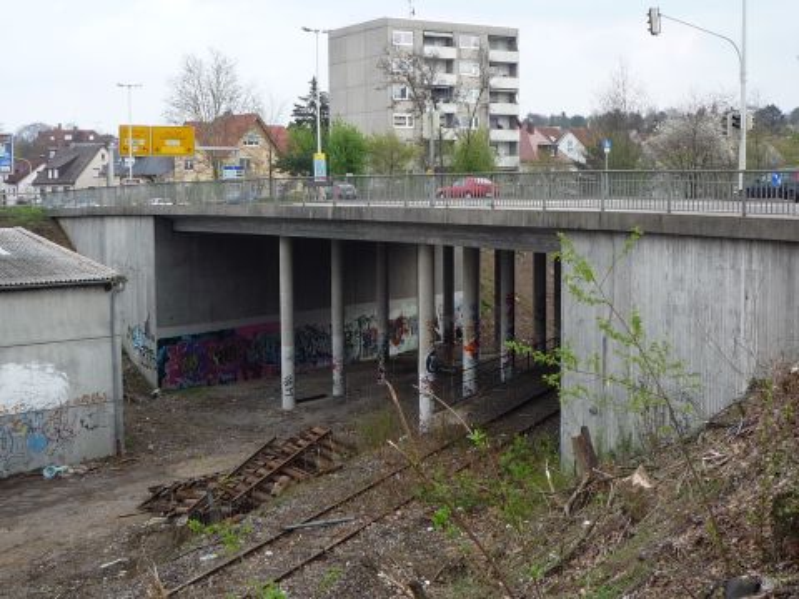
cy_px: 300
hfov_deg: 36.8
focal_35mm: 52
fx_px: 1200
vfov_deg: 28.0
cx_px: 400
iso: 100
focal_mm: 5.3
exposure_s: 1/250
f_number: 4
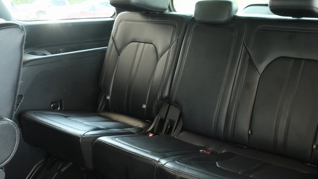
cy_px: 120
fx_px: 320
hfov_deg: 52.1
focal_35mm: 38
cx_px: 202
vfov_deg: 31.0
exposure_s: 1/40
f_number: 5
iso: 3200
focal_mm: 18
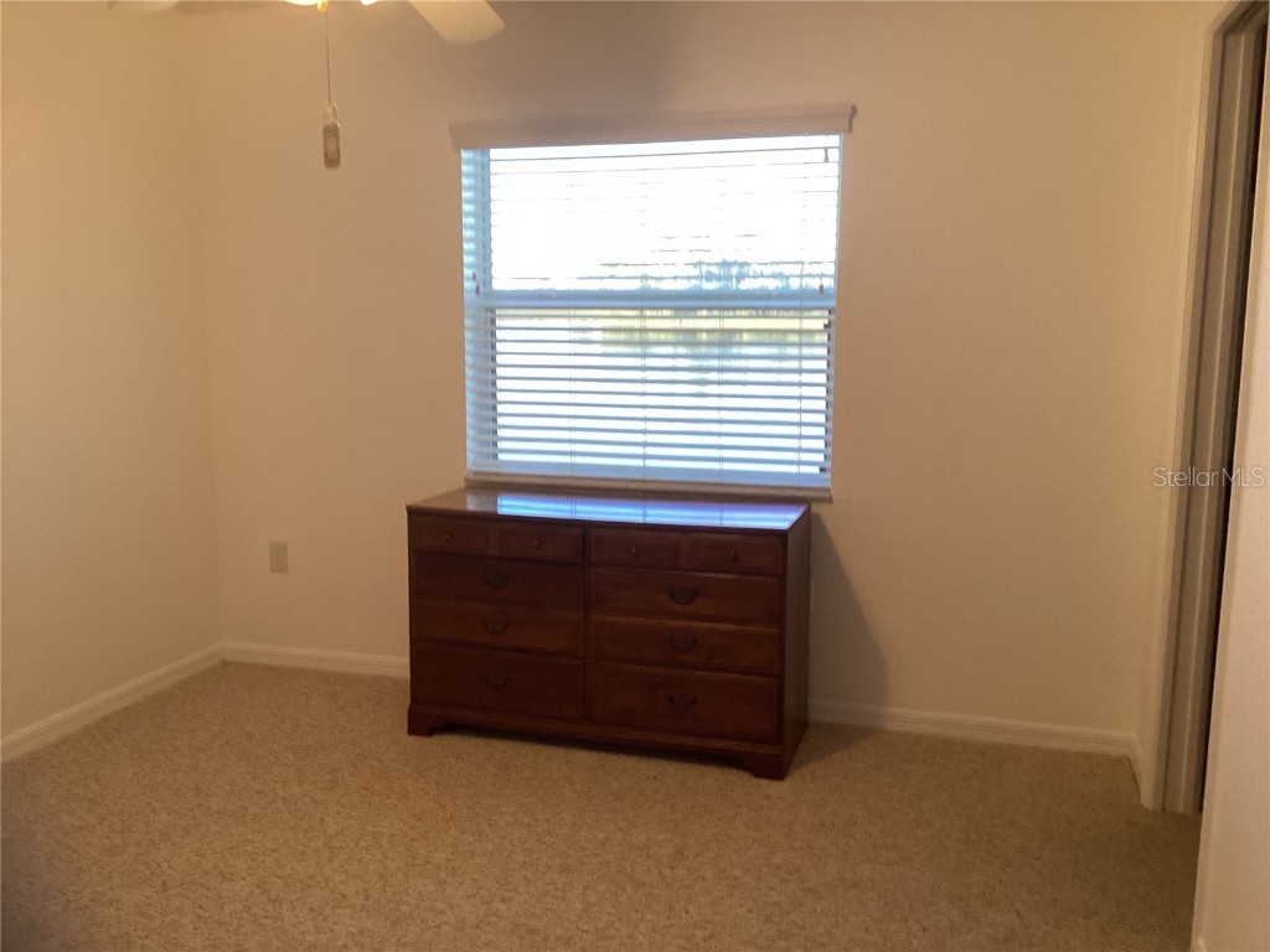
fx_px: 1137
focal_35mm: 31
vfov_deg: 45.4
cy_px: 476
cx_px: 635
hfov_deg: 58.4
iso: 125
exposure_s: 1/60
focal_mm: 3.3
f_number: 2.4
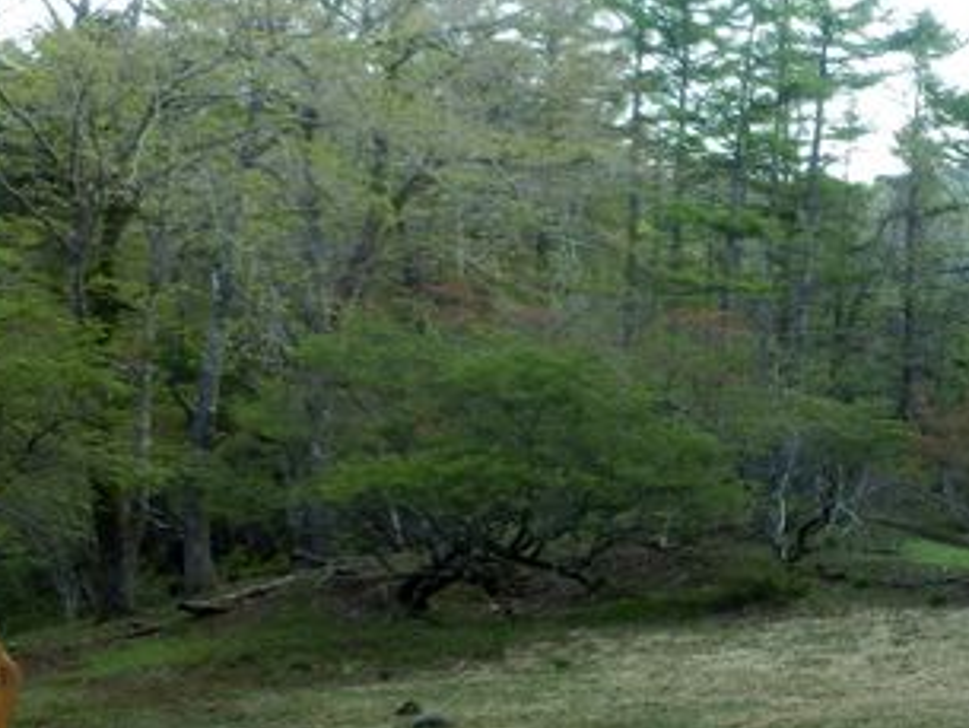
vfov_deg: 23.3
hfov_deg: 28.4
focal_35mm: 63
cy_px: 372
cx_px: 1023
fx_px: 1764
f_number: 3
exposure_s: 1/40
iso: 80
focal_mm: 4.2
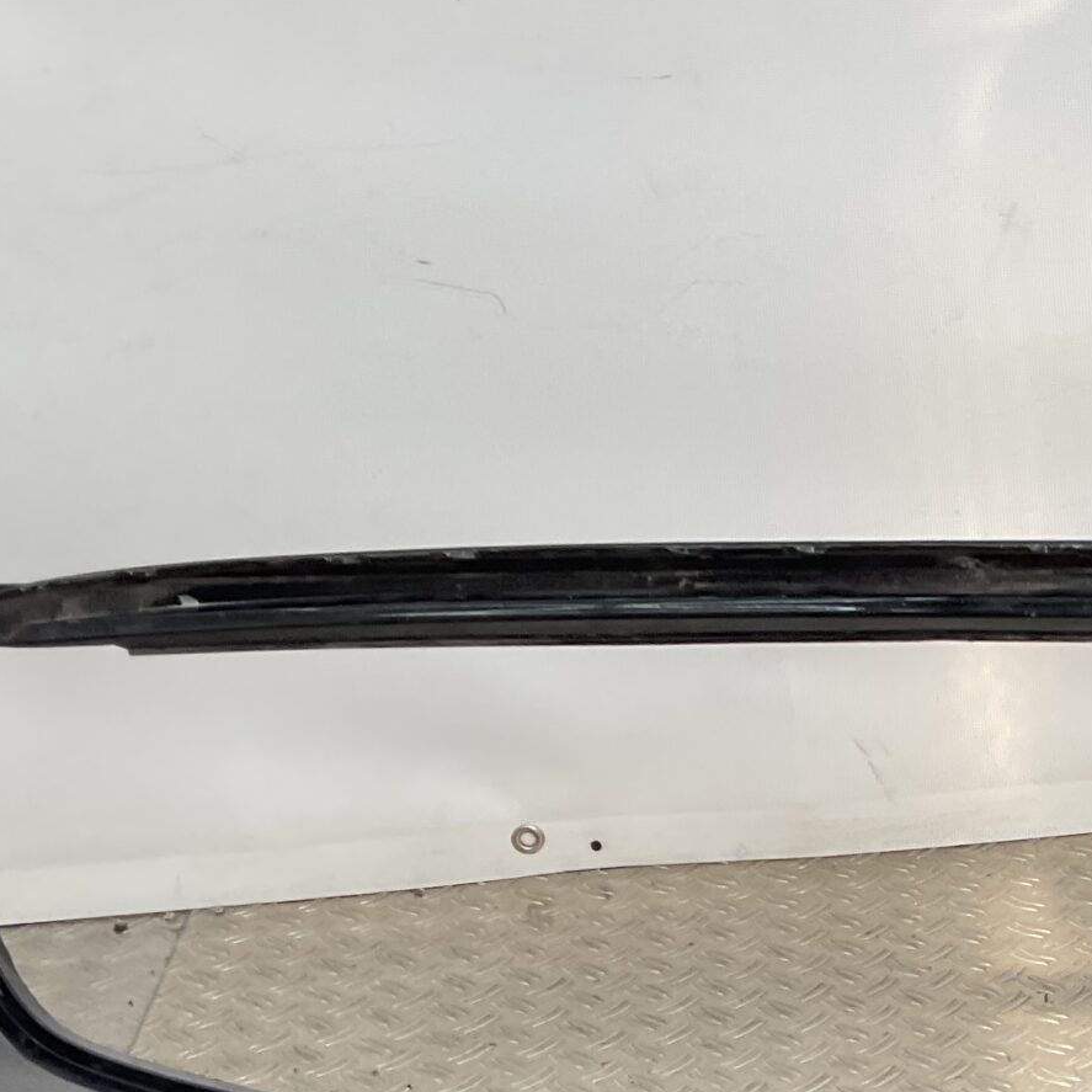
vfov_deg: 22.3
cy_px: 1154
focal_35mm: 74
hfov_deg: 22.2
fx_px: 2641
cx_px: 1179
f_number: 1.8
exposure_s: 1/158
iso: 16
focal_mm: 3
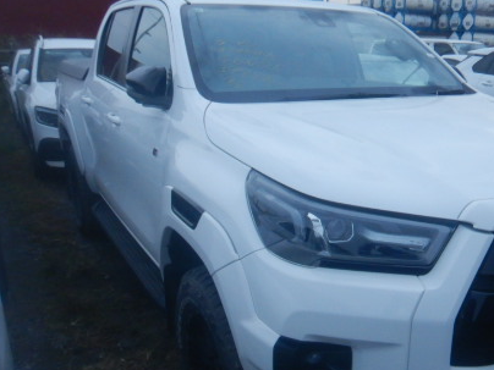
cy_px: 231
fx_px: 542
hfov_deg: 47.9
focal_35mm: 38
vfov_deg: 37.5
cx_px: 341
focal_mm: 4.3
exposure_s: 1/13
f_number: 2.8
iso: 400
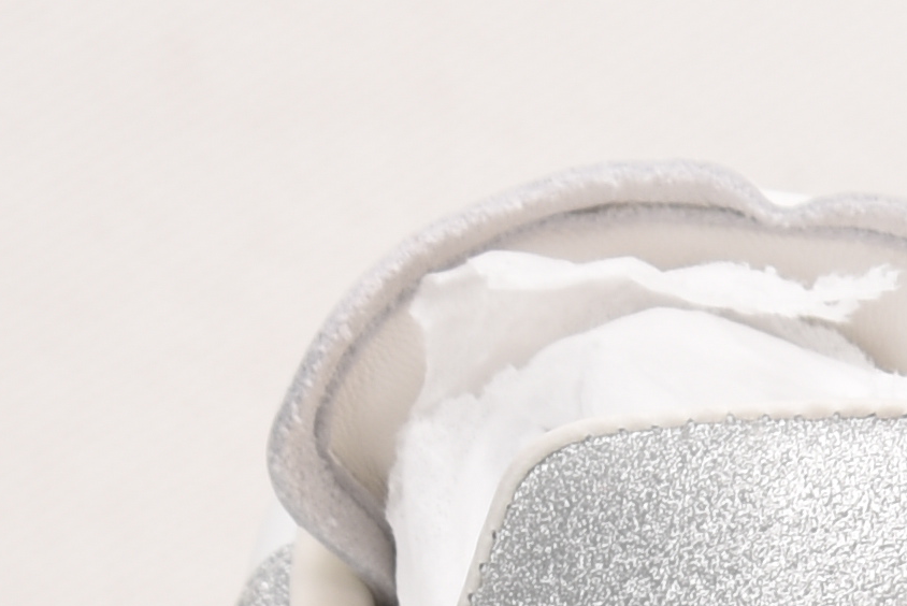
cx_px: 1154
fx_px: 17068
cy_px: 2115
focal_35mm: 677
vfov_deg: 2.0
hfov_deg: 3.0
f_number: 9
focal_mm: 95
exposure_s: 1/200
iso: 100
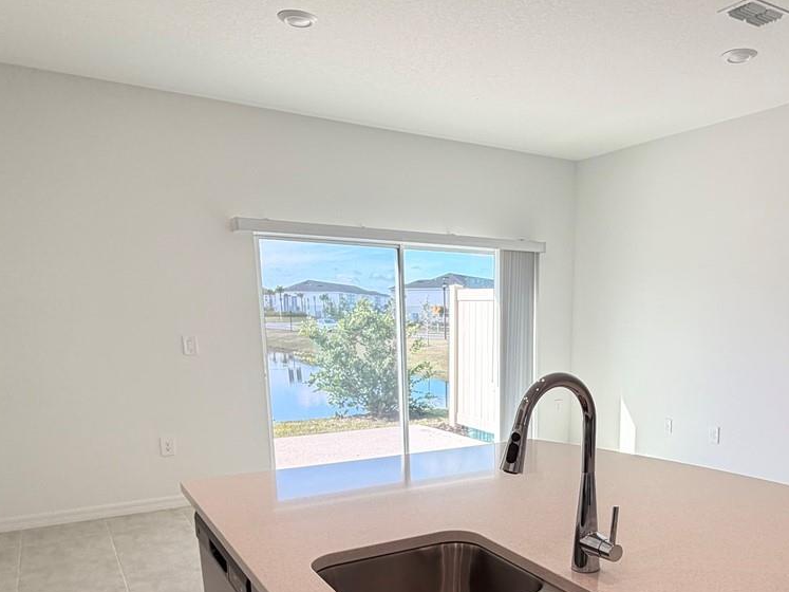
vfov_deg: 44.8
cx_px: 529
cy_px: 463
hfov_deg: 58.5
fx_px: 684
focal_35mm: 30
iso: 50
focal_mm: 2.22
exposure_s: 1/120
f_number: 2.2
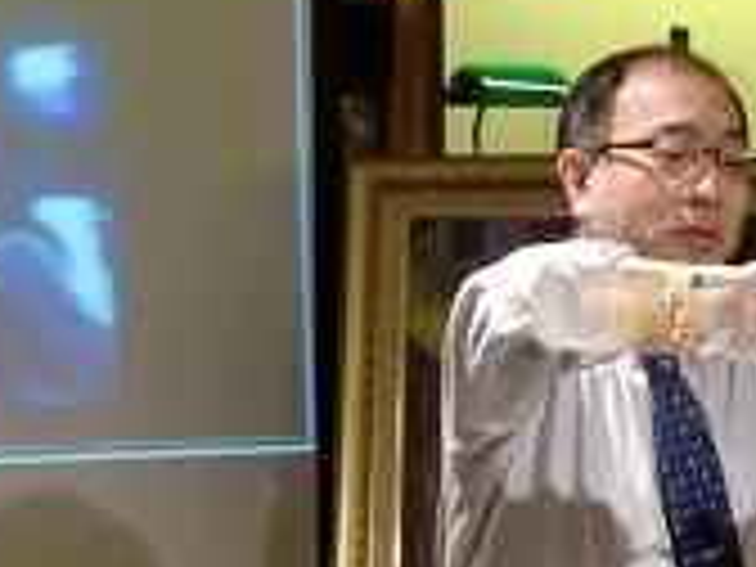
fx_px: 2795
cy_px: 506
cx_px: 770
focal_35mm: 128
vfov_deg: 11.5
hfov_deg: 15.1
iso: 400
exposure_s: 1/20
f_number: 3.3
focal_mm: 8.2
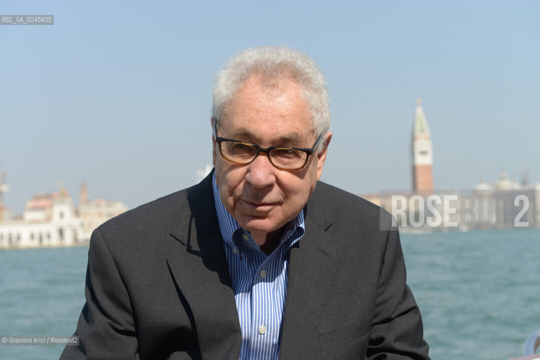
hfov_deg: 28.8
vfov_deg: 19.5
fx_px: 1050
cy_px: 180
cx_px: 270
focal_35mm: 70
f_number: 8
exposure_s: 1/250
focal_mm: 70
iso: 100
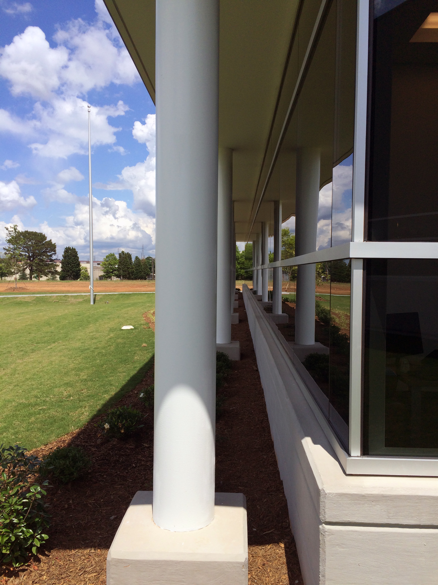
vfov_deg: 61.7
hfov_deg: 48.2
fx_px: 489
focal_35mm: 29
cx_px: 219
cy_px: 292
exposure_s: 1/2933
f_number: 2.2
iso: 32
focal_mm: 4.15
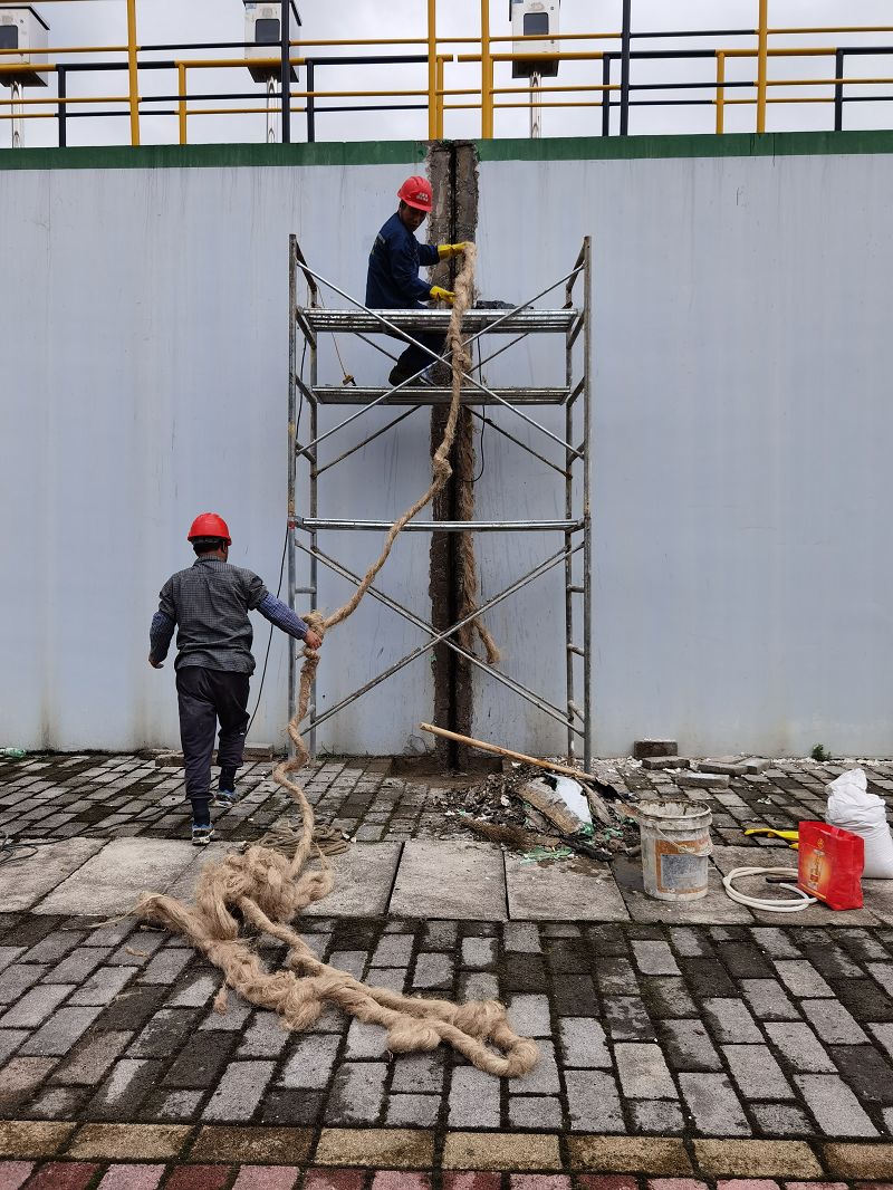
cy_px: 595
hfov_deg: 51.4
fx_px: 928
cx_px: 446
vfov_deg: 65.3
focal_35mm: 27
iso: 50
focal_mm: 6.71
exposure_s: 1/2632
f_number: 1.9
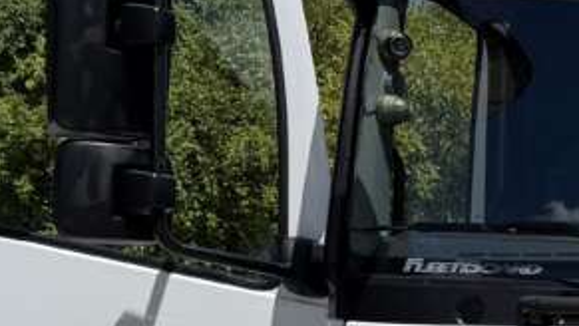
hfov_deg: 19.2
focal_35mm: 97
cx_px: 877
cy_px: 384
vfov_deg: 12.2
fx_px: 1490
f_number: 1.78
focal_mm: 6.76
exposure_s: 1/8130
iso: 80
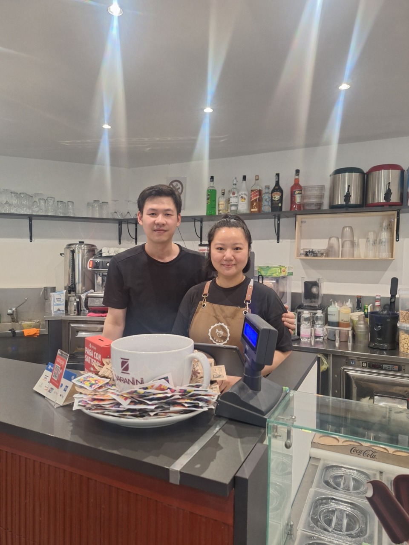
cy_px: 272
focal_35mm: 23
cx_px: 204
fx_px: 362
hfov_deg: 58.9
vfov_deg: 73.9
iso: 160
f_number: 1.8
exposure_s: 1/50
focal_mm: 5.54
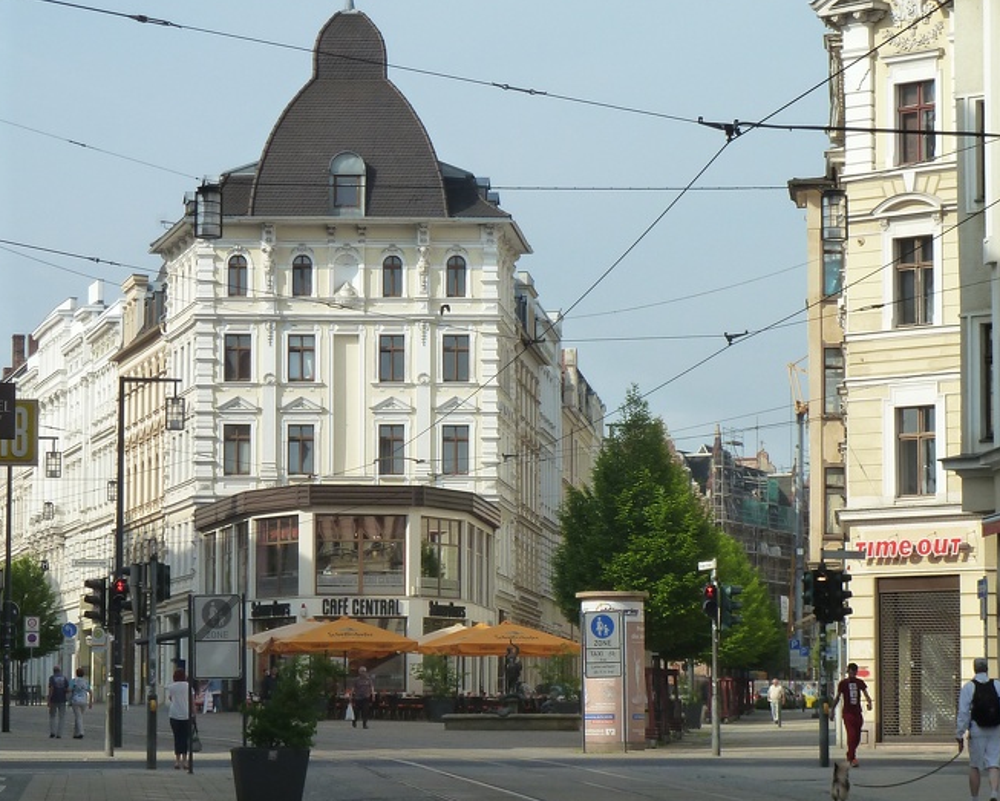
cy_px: 410
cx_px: 485
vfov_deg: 12.4
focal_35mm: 125
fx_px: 3701
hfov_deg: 15.4
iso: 125
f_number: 4.5
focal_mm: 13.7
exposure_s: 1/400
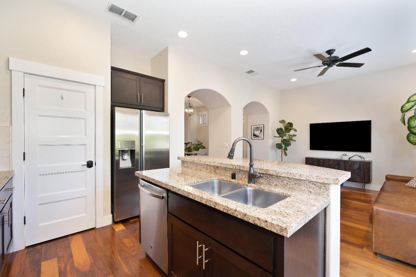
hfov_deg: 98.6
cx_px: 208
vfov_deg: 75.4
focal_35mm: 16
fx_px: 179
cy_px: 138
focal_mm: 15.5
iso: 500
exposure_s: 1/60
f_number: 6.3
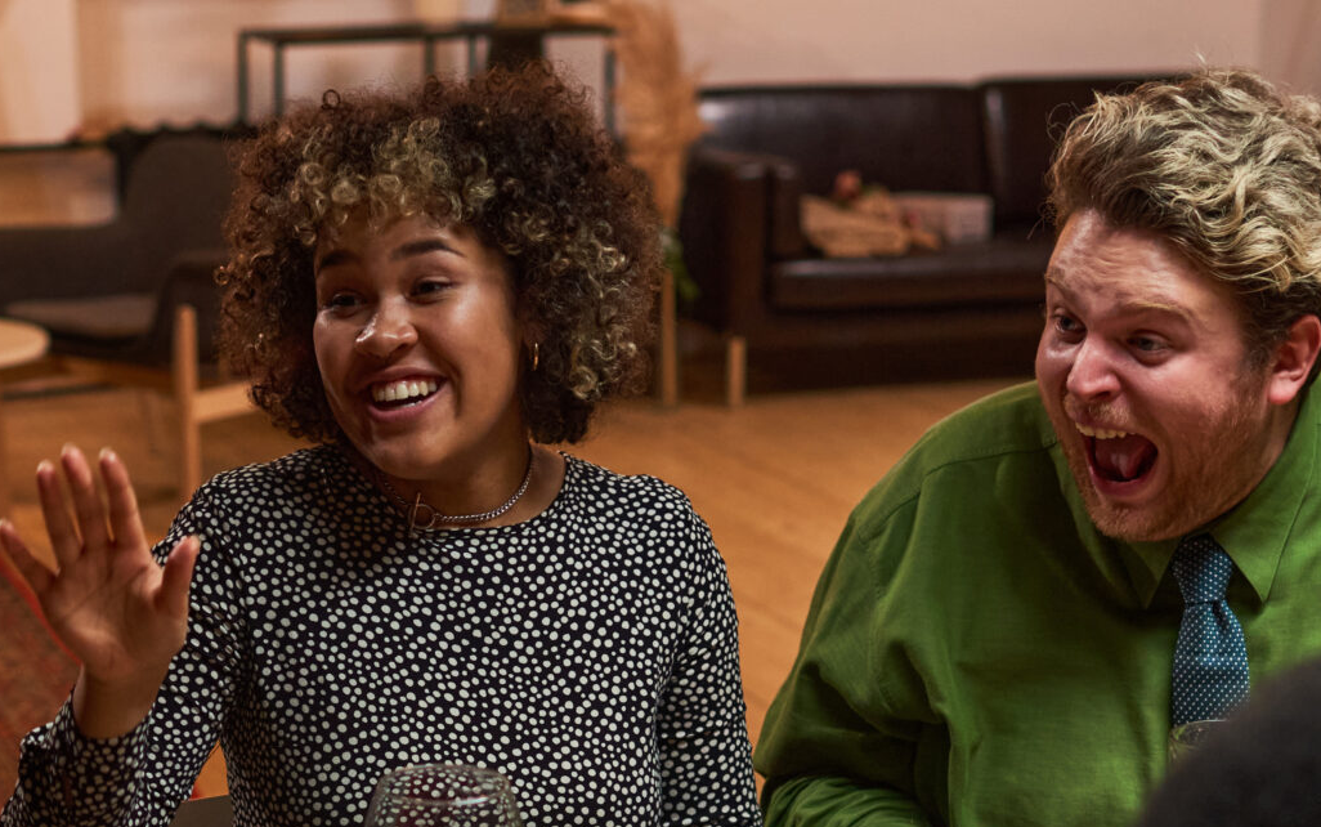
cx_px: 395
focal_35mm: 89
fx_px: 3205
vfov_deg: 14.4
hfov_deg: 23.1
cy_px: 843
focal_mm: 35
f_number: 2.5
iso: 800
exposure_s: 1/160
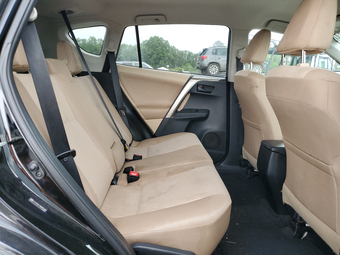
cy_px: 128
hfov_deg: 67.3
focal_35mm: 26
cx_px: 170
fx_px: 255
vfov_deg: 53.1
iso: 51
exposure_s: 1/120
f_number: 1.5
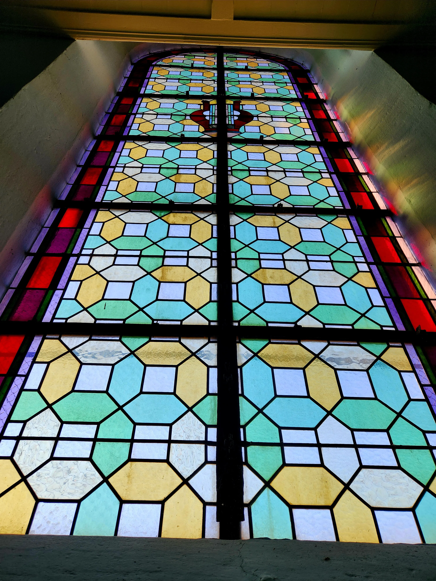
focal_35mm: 23
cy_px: 290
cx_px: 218
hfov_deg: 58.9
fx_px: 386
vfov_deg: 73.9
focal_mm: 5.4
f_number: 1.8
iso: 20
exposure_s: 1/227
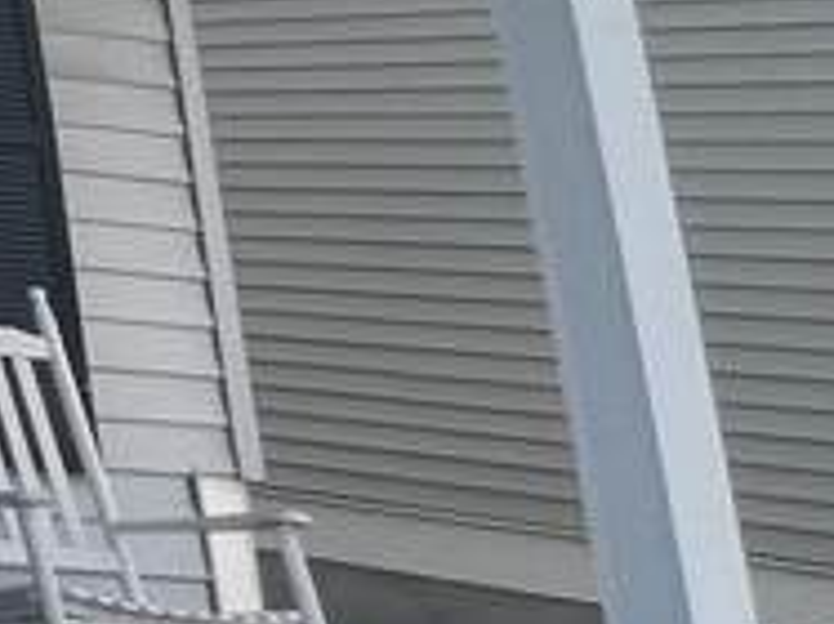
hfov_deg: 10.7
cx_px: -1829
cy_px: -459
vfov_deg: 14.7
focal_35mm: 89
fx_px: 2143
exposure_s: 1/298
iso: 32
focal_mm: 1.57
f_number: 1.8
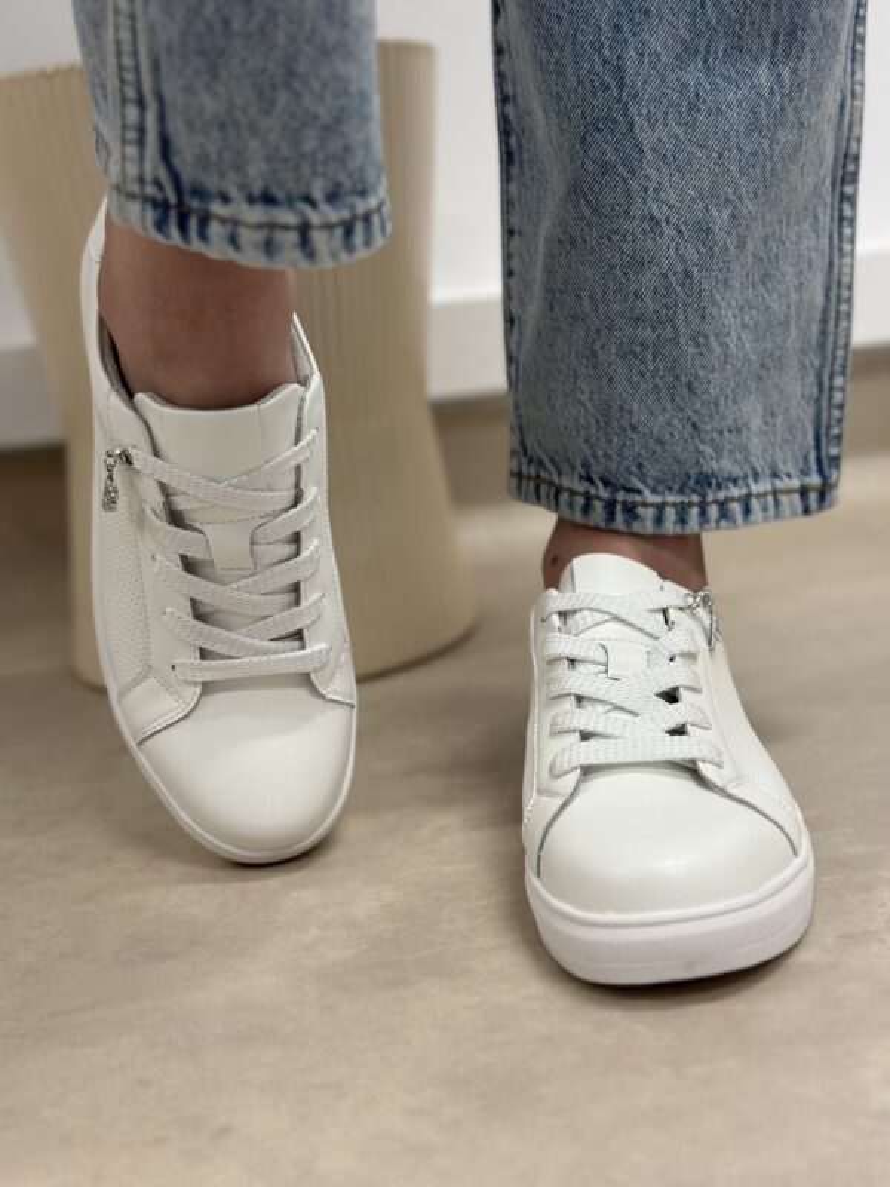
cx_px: 445
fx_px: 1645
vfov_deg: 39.7
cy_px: 594
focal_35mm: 48
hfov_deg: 30.3
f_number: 1.78
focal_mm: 6.86
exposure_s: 1/100
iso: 160
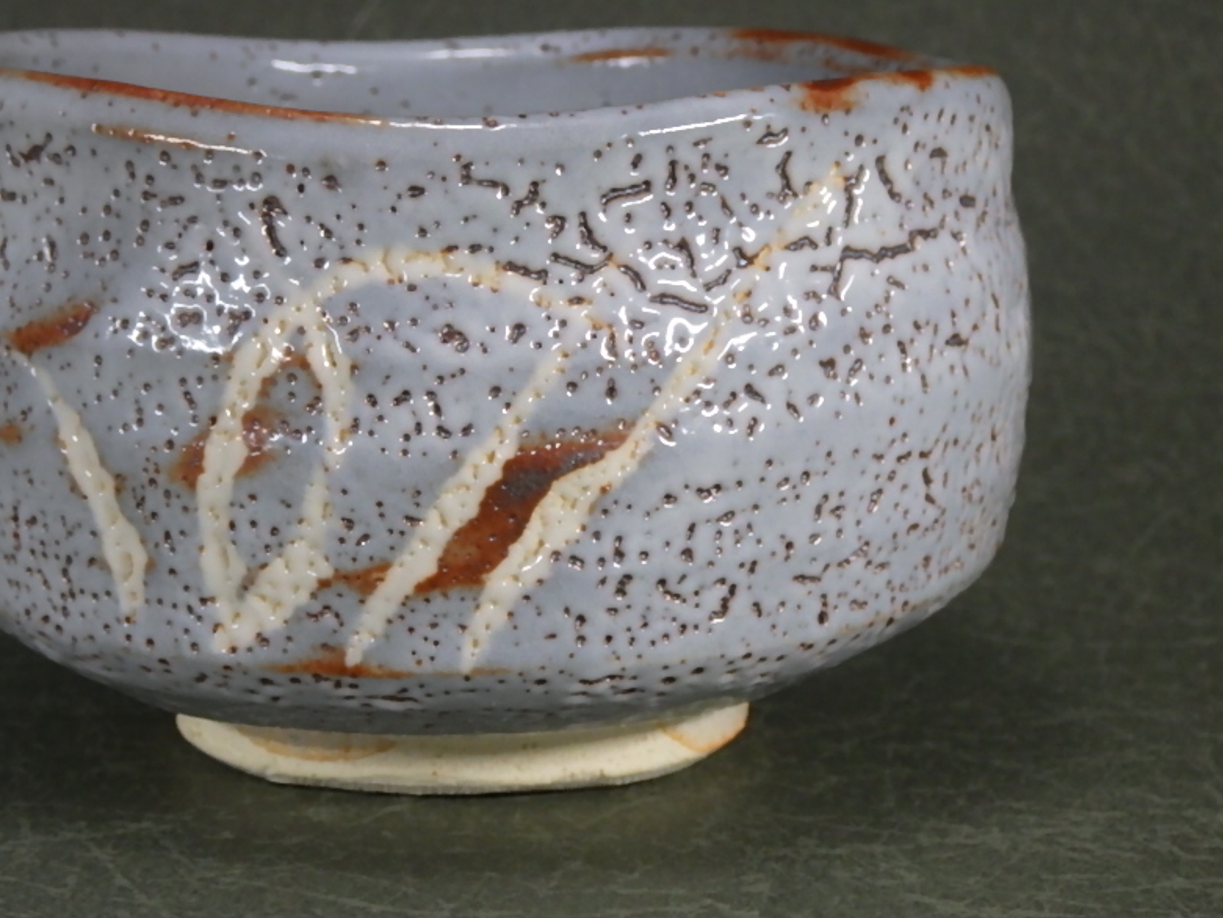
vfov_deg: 14.6
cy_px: 371
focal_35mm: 101
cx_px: 443
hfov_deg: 19.4
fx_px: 3569
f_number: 4.8
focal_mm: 13.7
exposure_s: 1/80
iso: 320
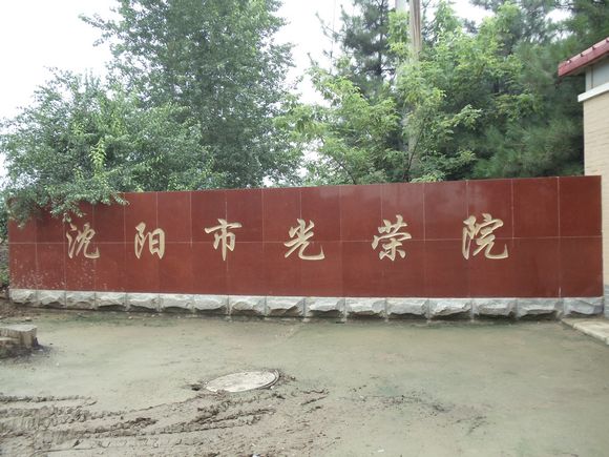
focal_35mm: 44
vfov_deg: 32.9
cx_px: 304
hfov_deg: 42.9
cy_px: 228
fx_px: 774
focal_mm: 6
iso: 80
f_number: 3.5
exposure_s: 1/125
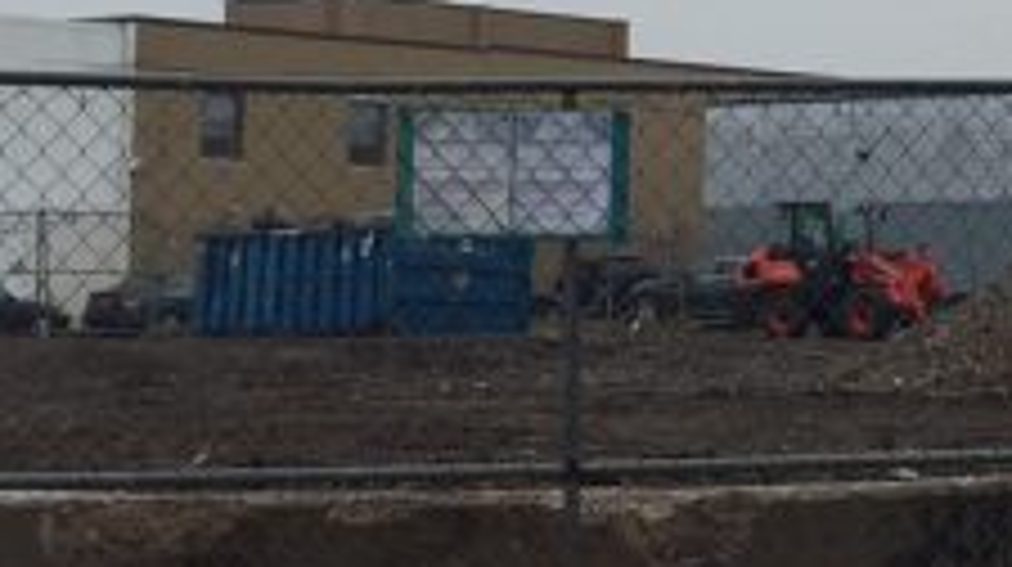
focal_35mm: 144
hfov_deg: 14.1
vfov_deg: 8.4
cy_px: 50
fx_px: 3860
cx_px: 1471
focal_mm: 4.15
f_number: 2.2
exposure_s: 1/1068
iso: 32
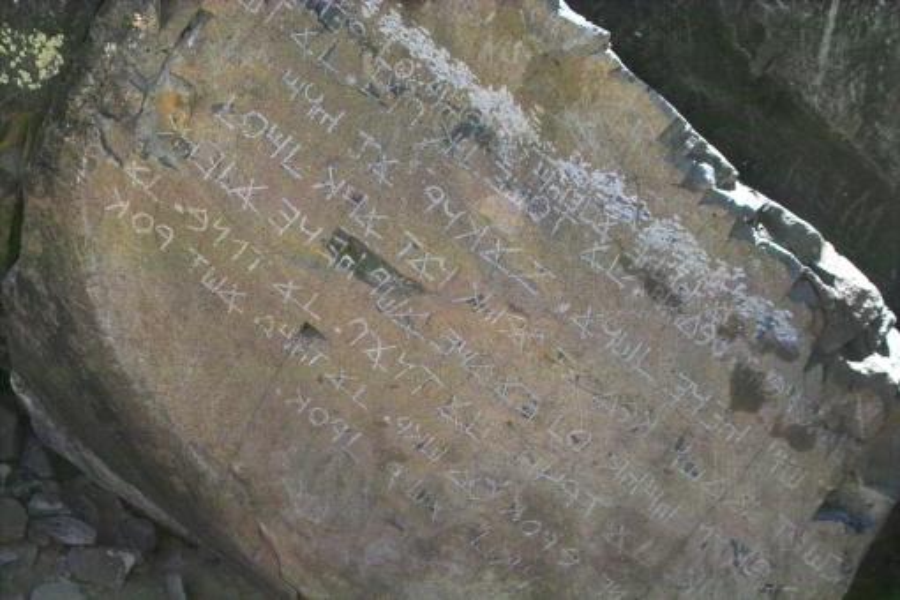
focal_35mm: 80
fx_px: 2000
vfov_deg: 17.1
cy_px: 300
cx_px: 450
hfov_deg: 25.4
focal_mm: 47
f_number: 9.5
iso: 400
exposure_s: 1/180
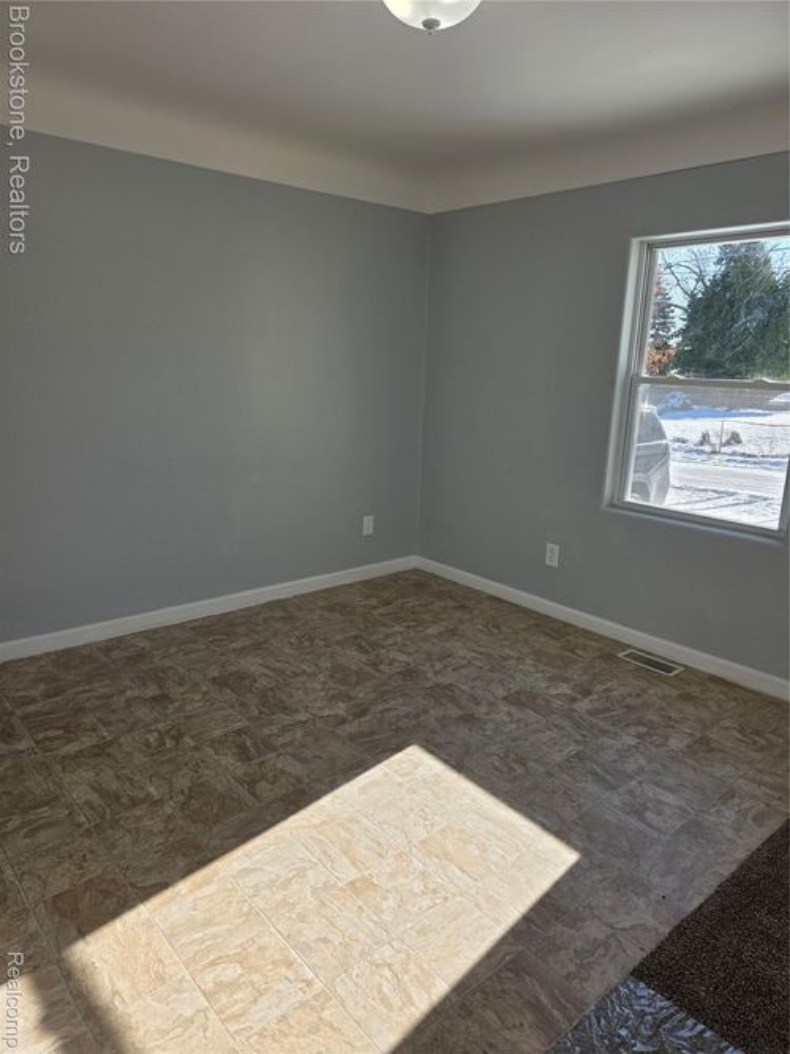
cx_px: 395
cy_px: 527
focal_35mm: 23
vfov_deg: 73.9
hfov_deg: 58.9
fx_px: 700
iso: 80
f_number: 1.7
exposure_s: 1/1304
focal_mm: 6.3
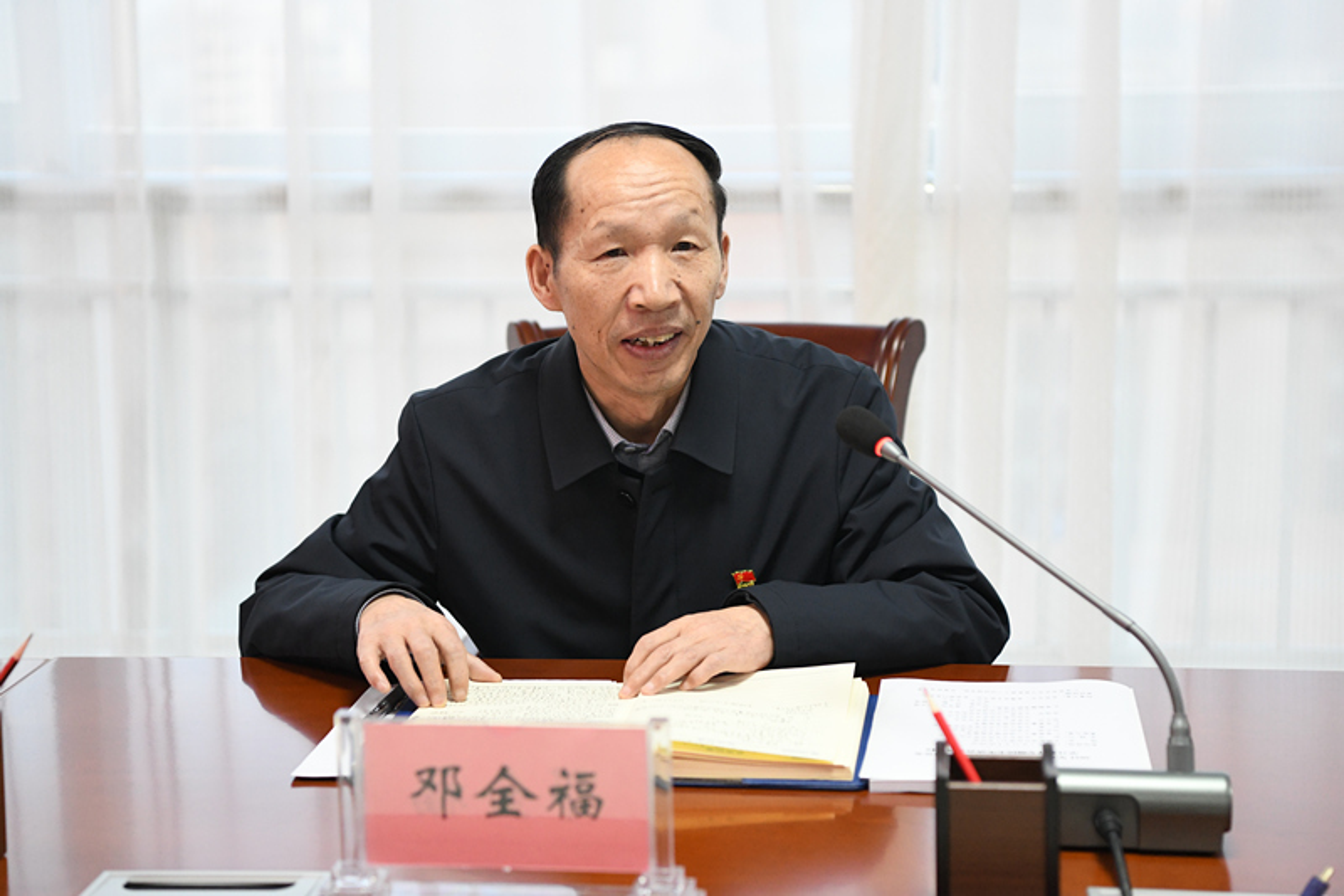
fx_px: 2613
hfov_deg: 28.8
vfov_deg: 19.4
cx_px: 672
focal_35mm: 70
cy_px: 448
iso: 4000
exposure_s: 1/320
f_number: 4
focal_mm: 70
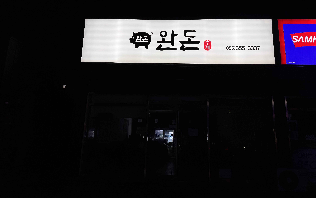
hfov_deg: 70.4
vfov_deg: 47.5
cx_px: 161
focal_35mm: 26
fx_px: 224
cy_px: 87
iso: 80
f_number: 1.78
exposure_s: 1/419
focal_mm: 6.76
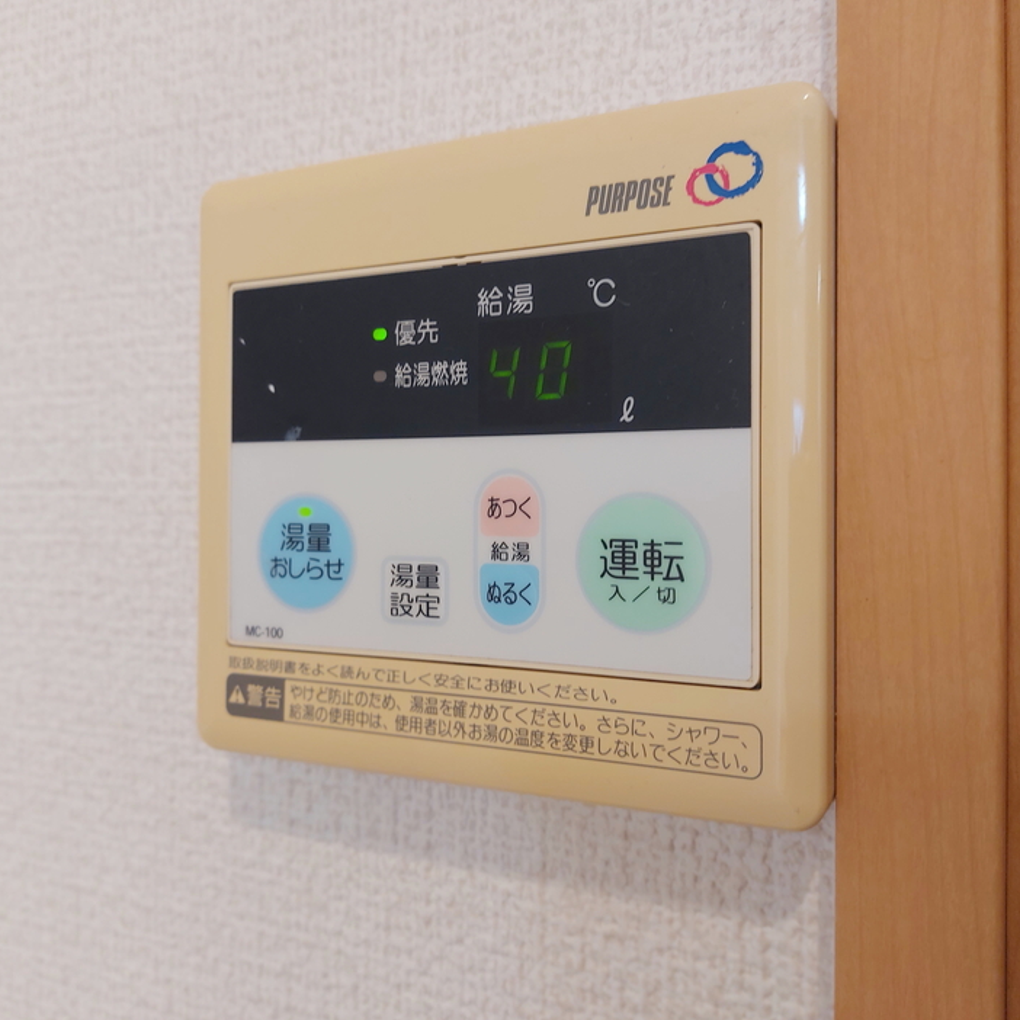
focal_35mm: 29
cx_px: 510
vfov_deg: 55.6
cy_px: 503
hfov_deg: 55.6
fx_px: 967
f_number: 1.8
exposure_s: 1/24
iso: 64
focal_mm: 5.23
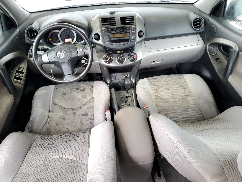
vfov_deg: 53.1
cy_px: 91
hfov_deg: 67.3
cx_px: 121
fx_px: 182
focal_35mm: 26
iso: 105
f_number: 1.5
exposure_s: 1/60.2
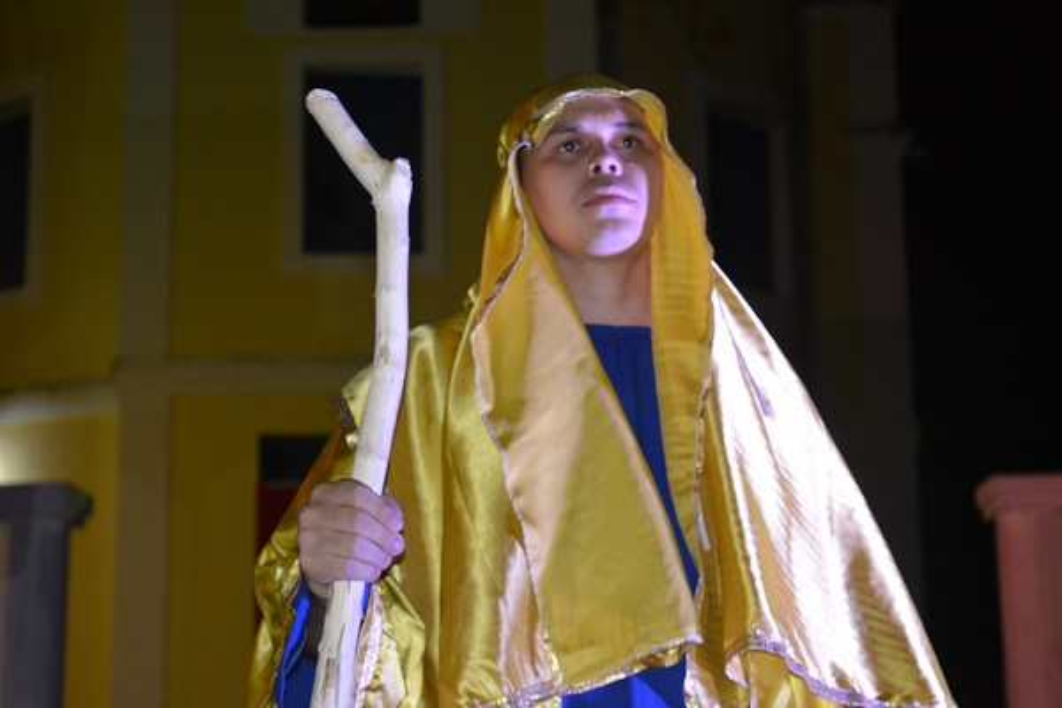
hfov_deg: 26.0
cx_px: 531
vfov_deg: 17.5
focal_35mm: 78
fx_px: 2301
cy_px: 354
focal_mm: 52
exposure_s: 1/60
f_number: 5.6
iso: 1600
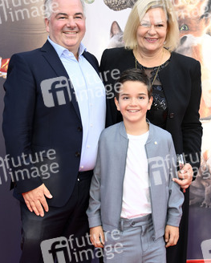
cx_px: 105
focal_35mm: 112
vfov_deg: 17.1
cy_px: 128
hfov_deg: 13.8
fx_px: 873
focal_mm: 98
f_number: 5.6
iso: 640
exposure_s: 1/200
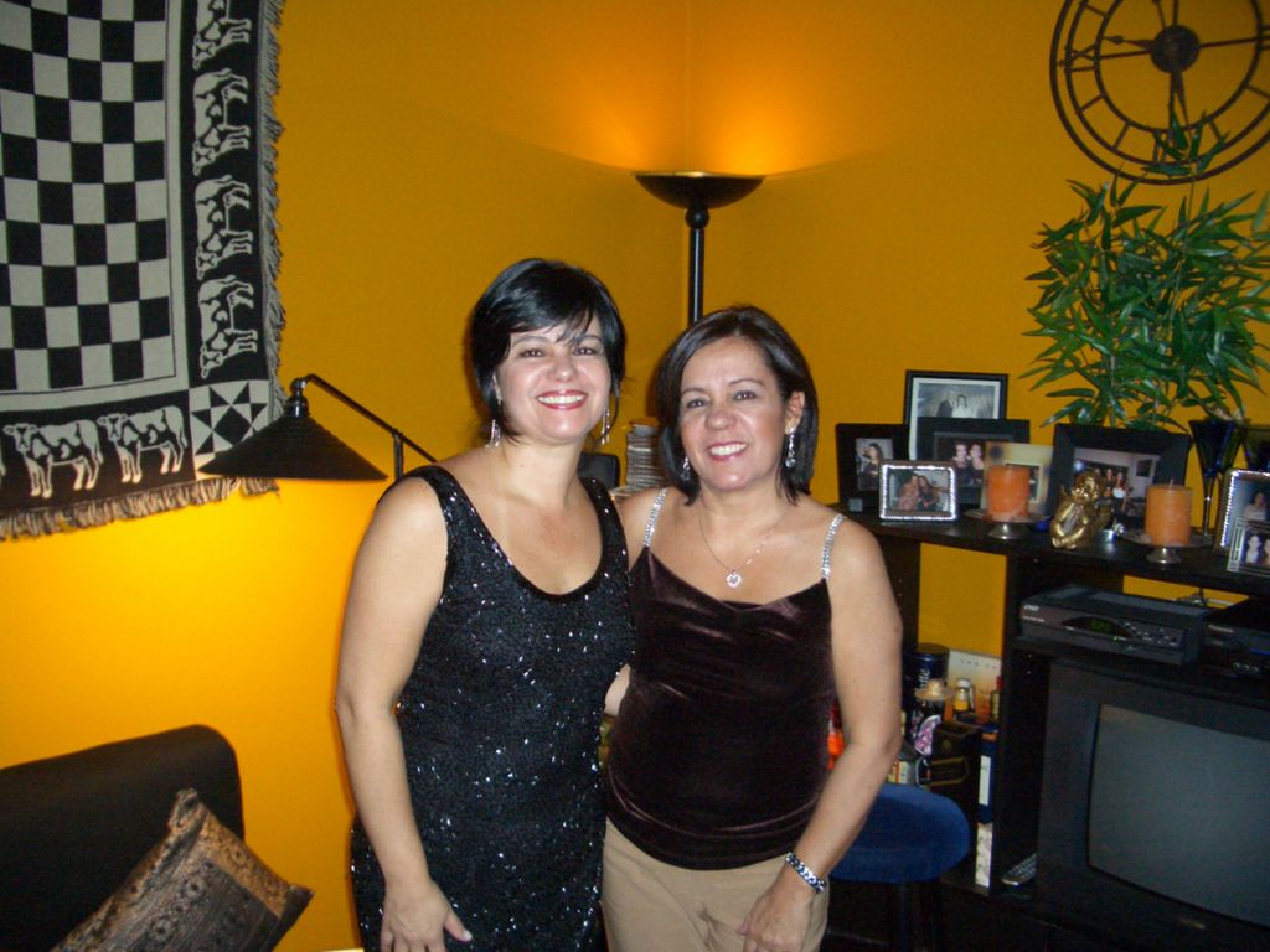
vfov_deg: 40.7
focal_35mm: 35
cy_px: 476
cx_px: 635
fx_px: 1284
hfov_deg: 52.6
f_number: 2.6
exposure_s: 1/60
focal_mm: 5.8
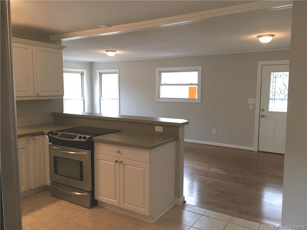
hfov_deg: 61.7
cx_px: 154
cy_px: 115
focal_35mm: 29
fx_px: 257
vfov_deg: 48.2
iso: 50
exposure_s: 1/30
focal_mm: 4.15
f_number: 2.2
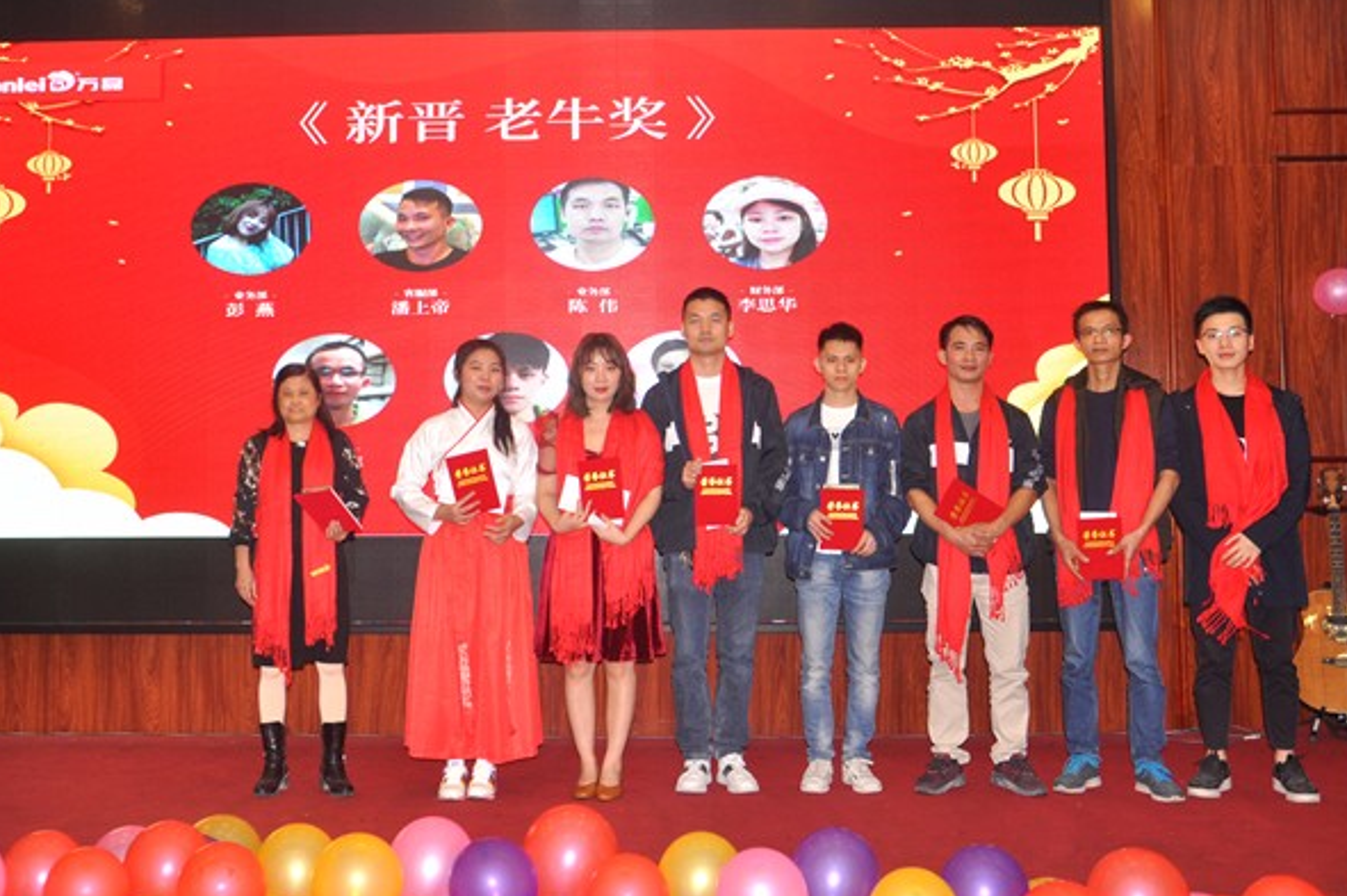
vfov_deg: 31.7
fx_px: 1570
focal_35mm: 42
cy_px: 344
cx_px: 579
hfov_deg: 46.3
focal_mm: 22
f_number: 3.8
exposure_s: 1/60
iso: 400
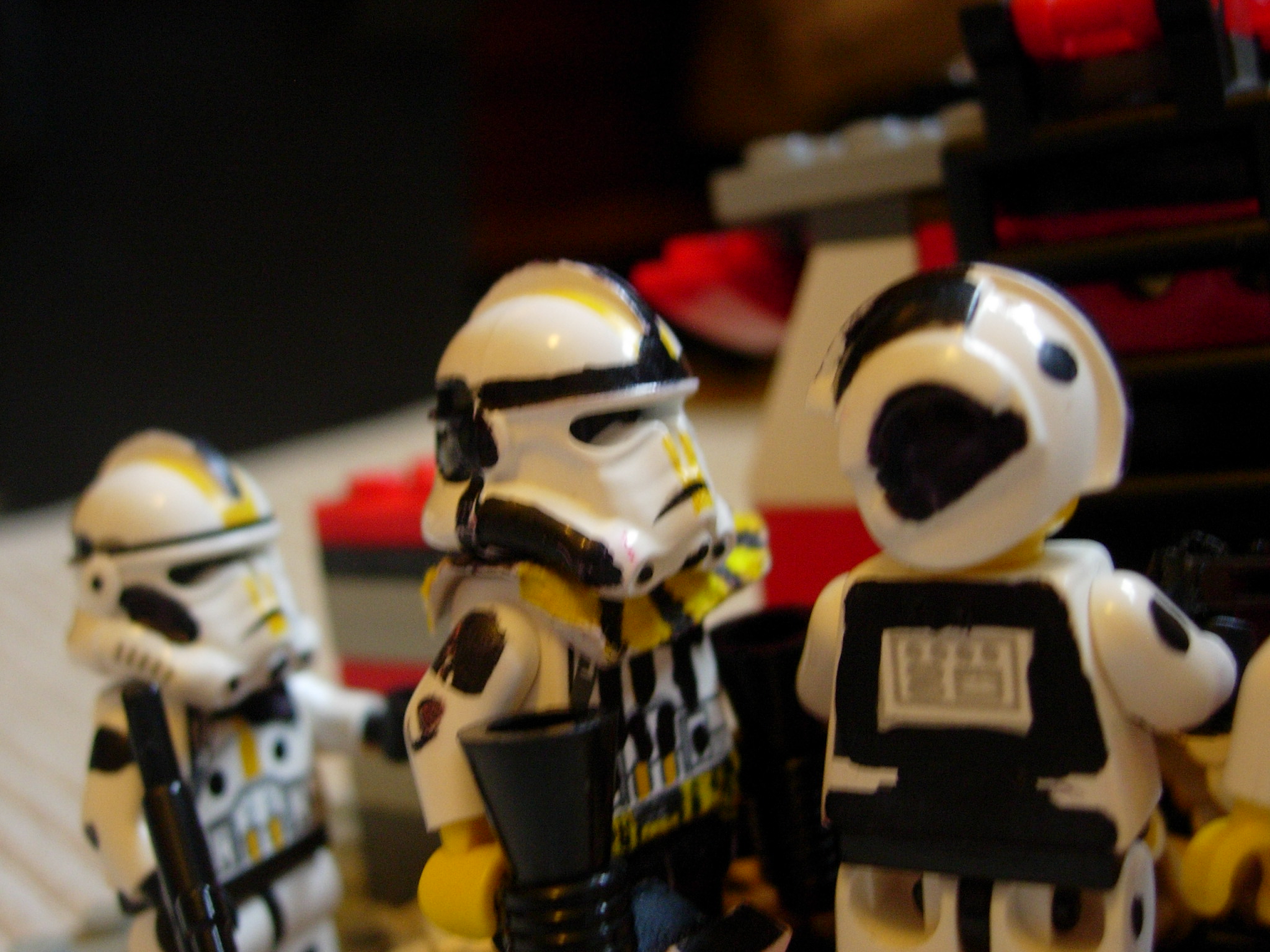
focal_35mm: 41
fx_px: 1504
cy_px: 476
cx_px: 635
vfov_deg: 35.1
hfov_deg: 45.8
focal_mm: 8.5
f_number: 2.9
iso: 200
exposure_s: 1/7.3
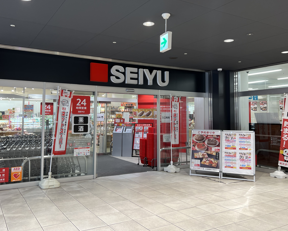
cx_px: 137
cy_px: 101
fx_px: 273
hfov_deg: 55.6
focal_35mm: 32
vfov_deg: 45.7
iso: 80
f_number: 1.5
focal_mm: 5.7
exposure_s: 1/100
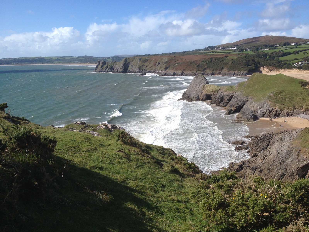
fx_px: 312
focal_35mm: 35
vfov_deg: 40.7
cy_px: 116
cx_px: 154
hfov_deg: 52.6
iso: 50
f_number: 2.4
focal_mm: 4.28
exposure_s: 1/1727
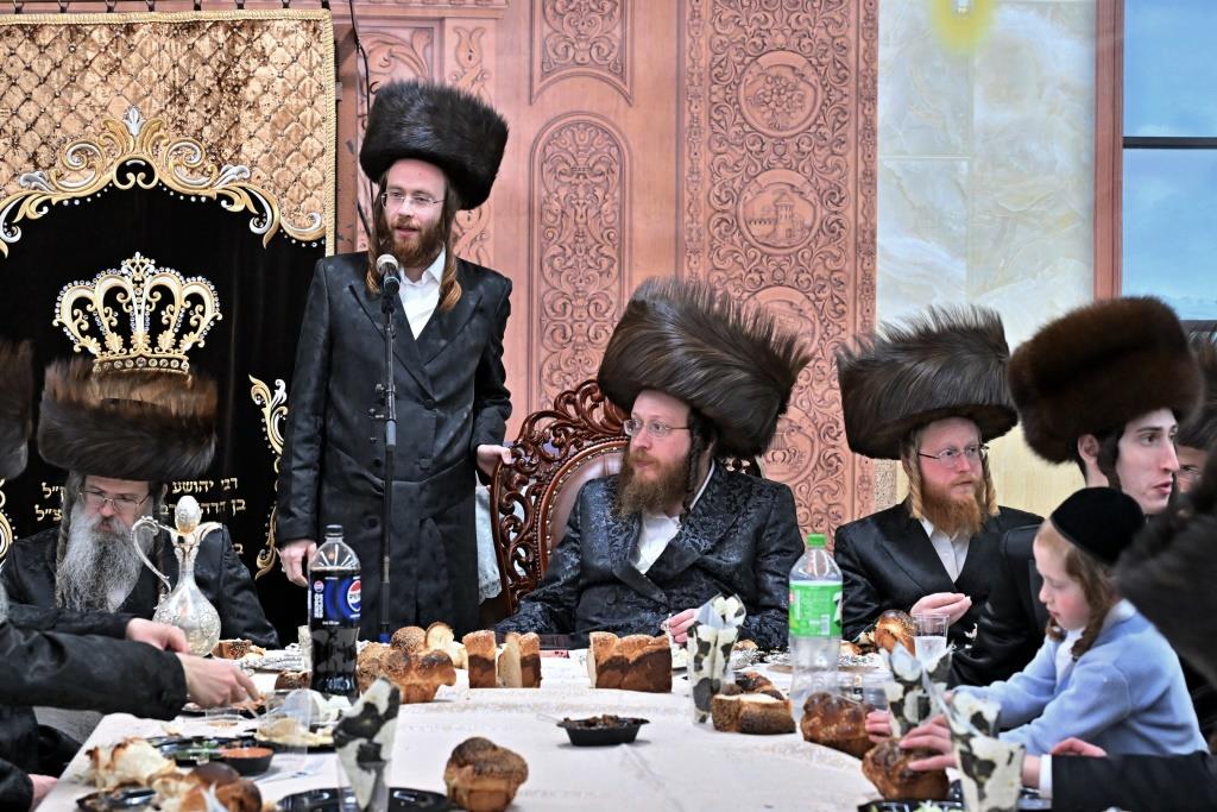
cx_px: 608
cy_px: 406
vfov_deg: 18.9
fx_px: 2434
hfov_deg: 28.1
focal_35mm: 72
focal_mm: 48
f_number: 4
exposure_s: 1/160
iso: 800
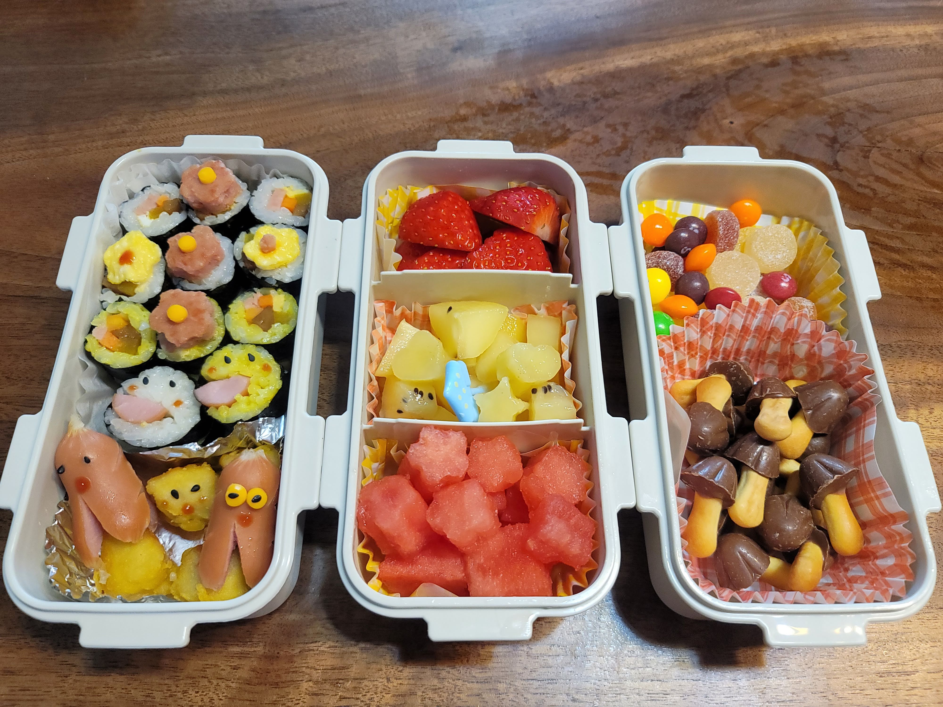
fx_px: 681
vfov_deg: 54.9
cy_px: 354
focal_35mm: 25
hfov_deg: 69.4
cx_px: 472
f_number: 1.8
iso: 200
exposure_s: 1/119
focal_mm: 7
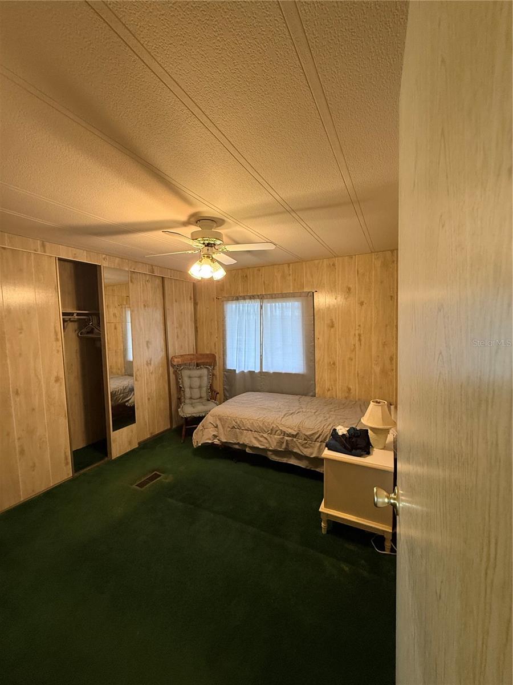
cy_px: 342
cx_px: 256
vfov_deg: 102.1
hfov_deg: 85.7
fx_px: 277
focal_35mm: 14
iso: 250
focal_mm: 2.22
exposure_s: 1/60
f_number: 2.2
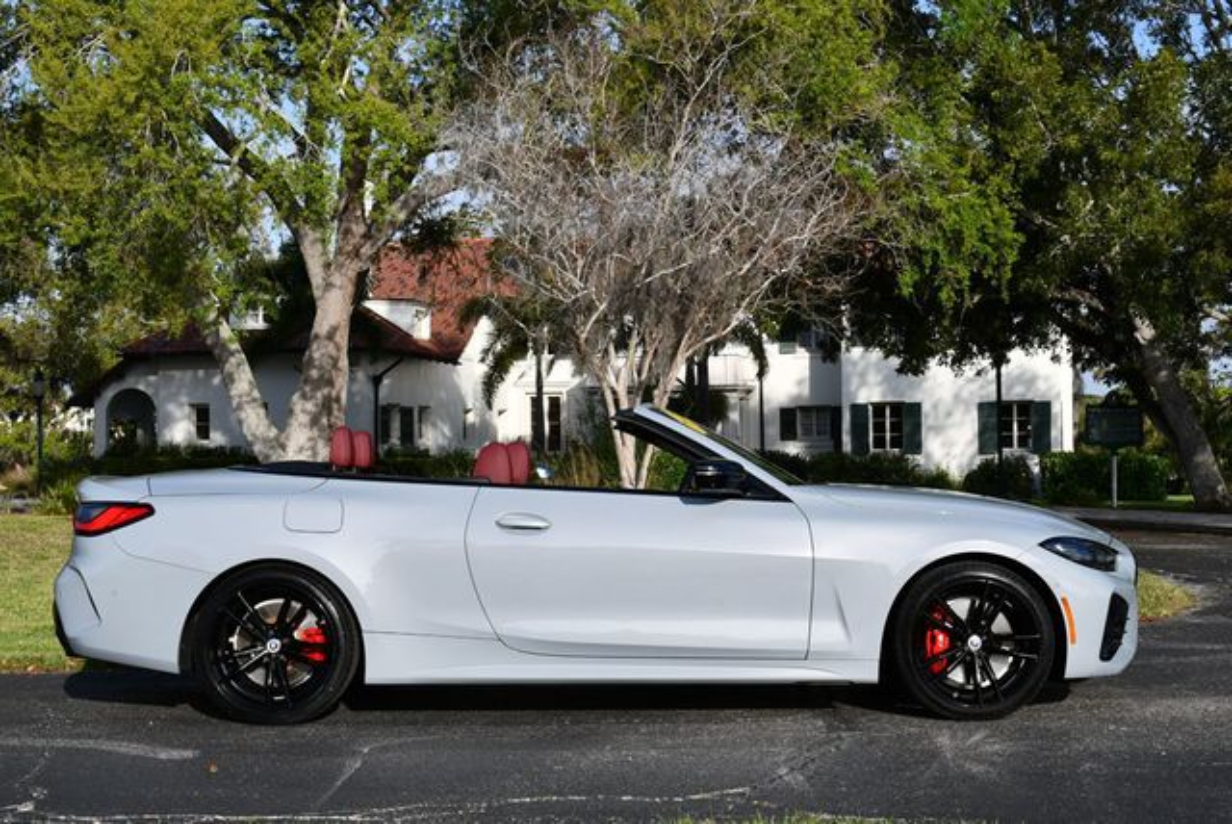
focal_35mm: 52
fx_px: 1781
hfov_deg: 38.2
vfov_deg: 26.0
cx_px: 616
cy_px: 412
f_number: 8
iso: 100
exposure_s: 1/250
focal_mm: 26
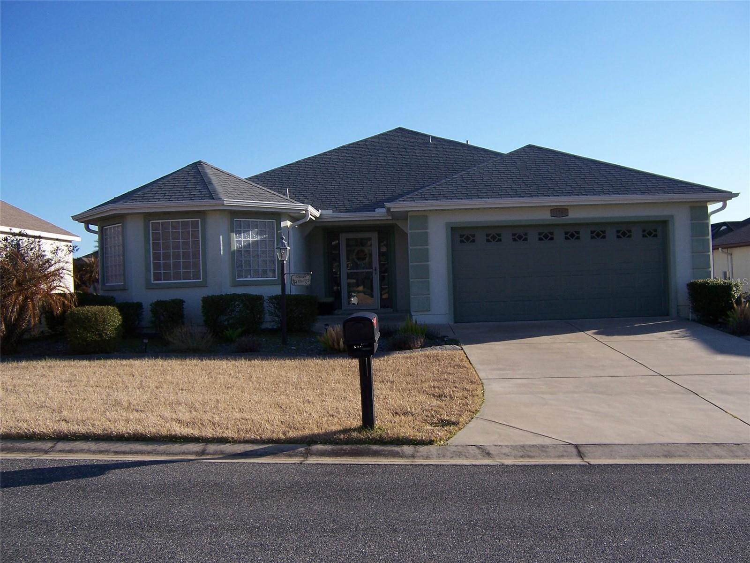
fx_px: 715
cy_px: 282
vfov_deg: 42.9
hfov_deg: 55.4
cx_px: 375
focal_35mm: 33
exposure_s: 1/750
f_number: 3.4
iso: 80
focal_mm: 5.5
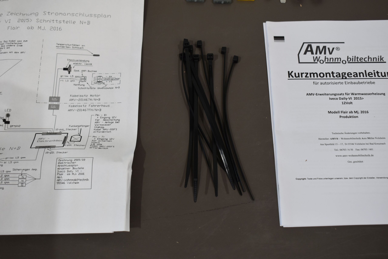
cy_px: 130
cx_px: 194
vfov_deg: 30.9
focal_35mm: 44
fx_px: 469
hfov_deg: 45.0
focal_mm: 29
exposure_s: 1/125
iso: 360
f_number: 5.6
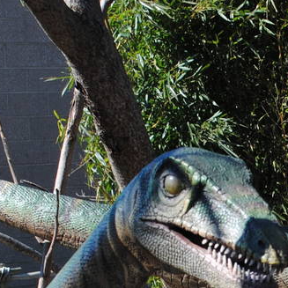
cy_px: 334
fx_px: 1647
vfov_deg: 9.9
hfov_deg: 9.8
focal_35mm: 175
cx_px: 353
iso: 100
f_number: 6.3
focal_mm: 28
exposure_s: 1/160
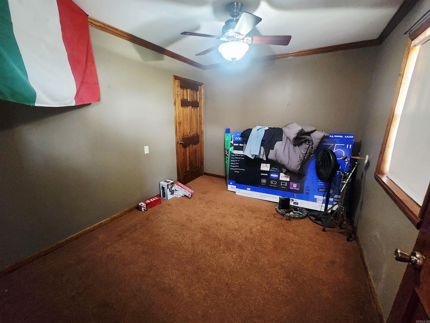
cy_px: 162
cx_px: 215
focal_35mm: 13
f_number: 2.2
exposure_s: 1/24
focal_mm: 2.2
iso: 1250
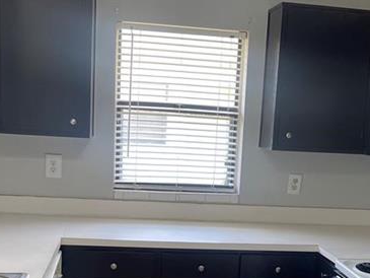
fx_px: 609
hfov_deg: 33.6
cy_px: 239
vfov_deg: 25.0
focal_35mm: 57
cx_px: 232
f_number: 1.6
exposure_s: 1/120
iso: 100
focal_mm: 5.1
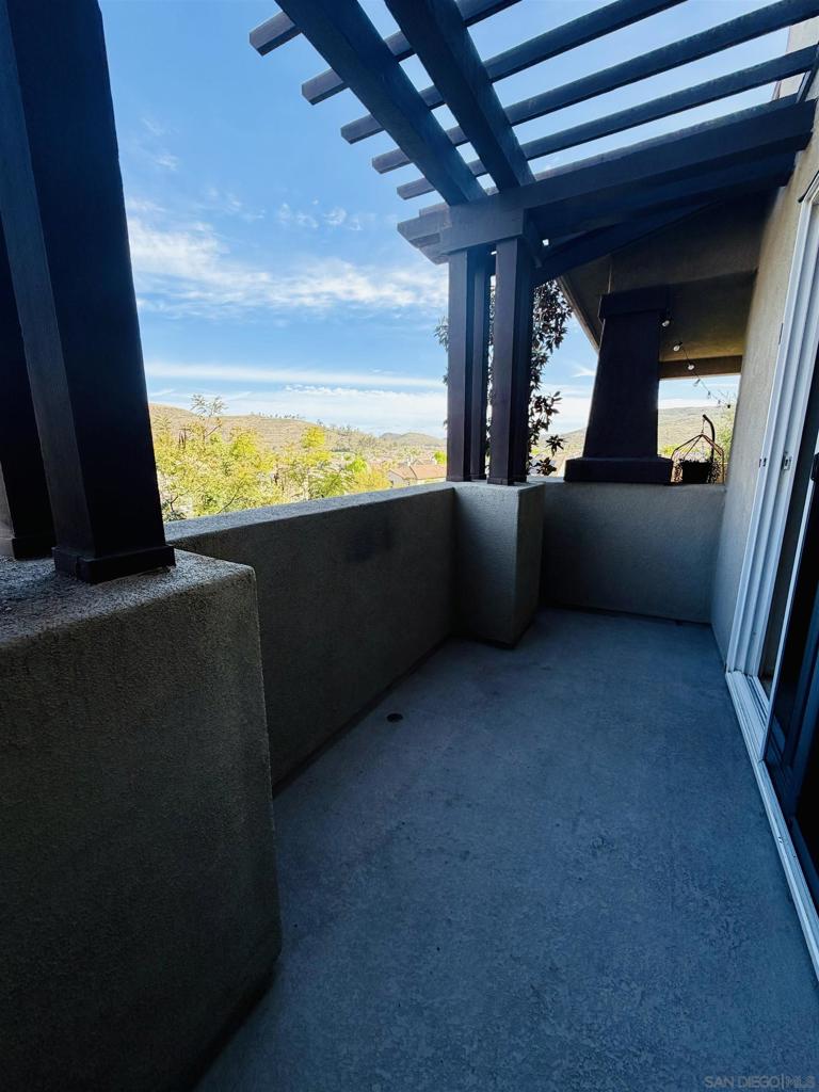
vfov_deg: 102.1
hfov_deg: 85.7
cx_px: 410
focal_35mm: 14
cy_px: 546
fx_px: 442
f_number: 2.2
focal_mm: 2.22
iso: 50
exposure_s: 1/502
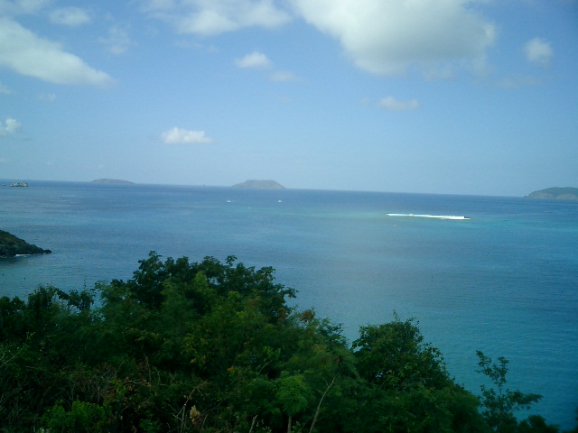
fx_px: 601
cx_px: 289
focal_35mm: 36
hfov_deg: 51.4
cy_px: 216
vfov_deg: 39.7
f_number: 3.2
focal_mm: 7.5
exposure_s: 1/2000
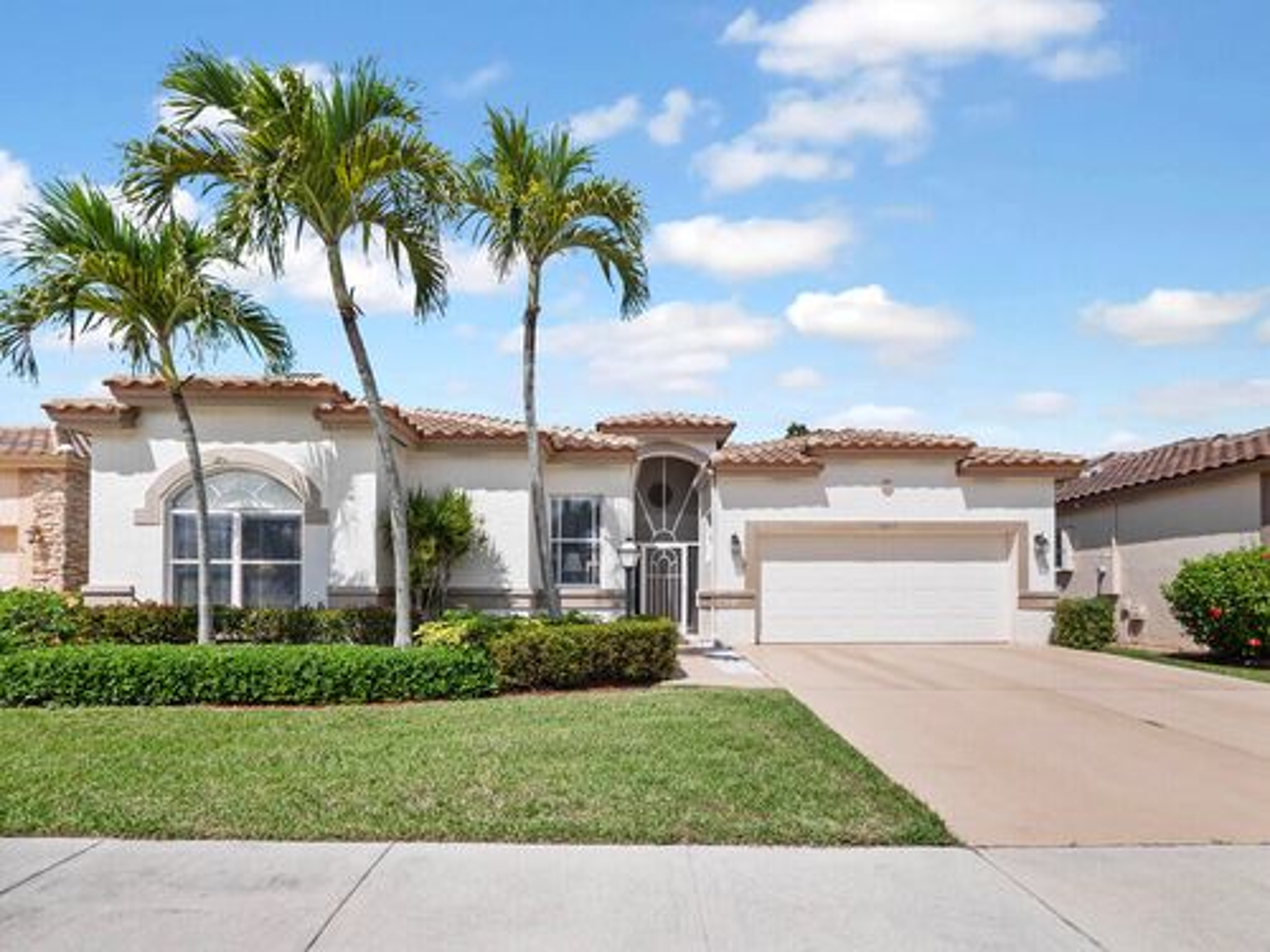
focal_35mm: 14
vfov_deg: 85.7
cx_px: 635
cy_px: 476
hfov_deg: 102.1
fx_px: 514
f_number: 10
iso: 200
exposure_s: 1/640
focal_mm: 7
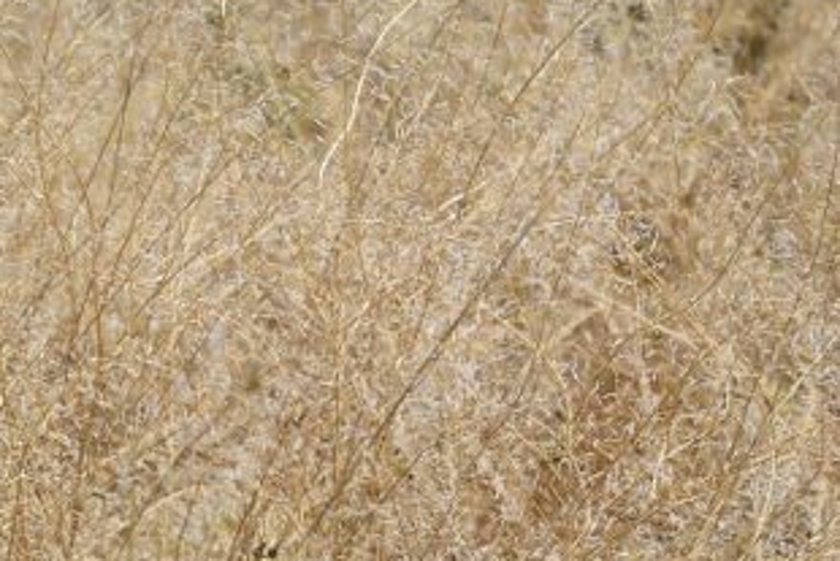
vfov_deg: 5.9
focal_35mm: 232
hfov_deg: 8.9
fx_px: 5416
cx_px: 379
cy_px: 290
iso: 100
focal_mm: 59.4
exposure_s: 1/800
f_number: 5
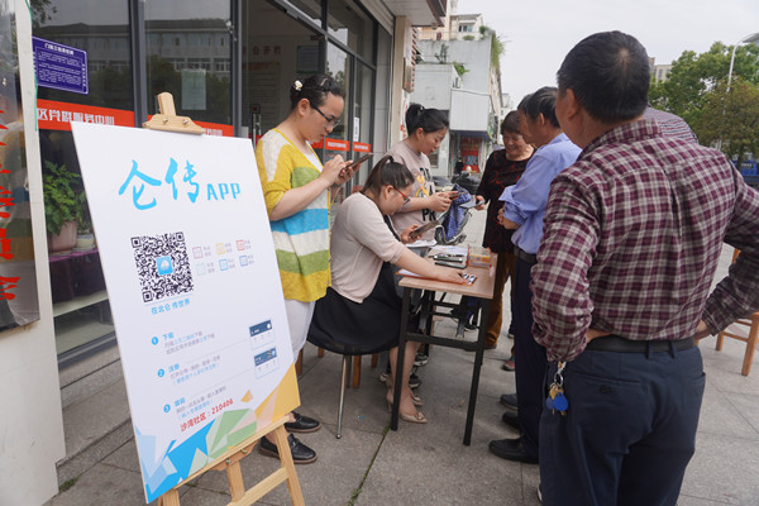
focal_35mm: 24
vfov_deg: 53.1
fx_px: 506
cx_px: 380
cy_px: 253
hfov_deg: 73.7
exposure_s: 1/500
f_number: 4.5
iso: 100
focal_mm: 16
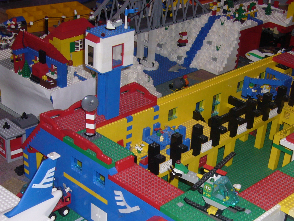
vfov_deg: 22.6
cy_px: 182
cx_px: 182
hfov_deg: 30.2
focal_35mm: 64
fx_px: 544
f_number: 2.8
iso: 100
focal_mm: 5.8
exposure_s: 1/60
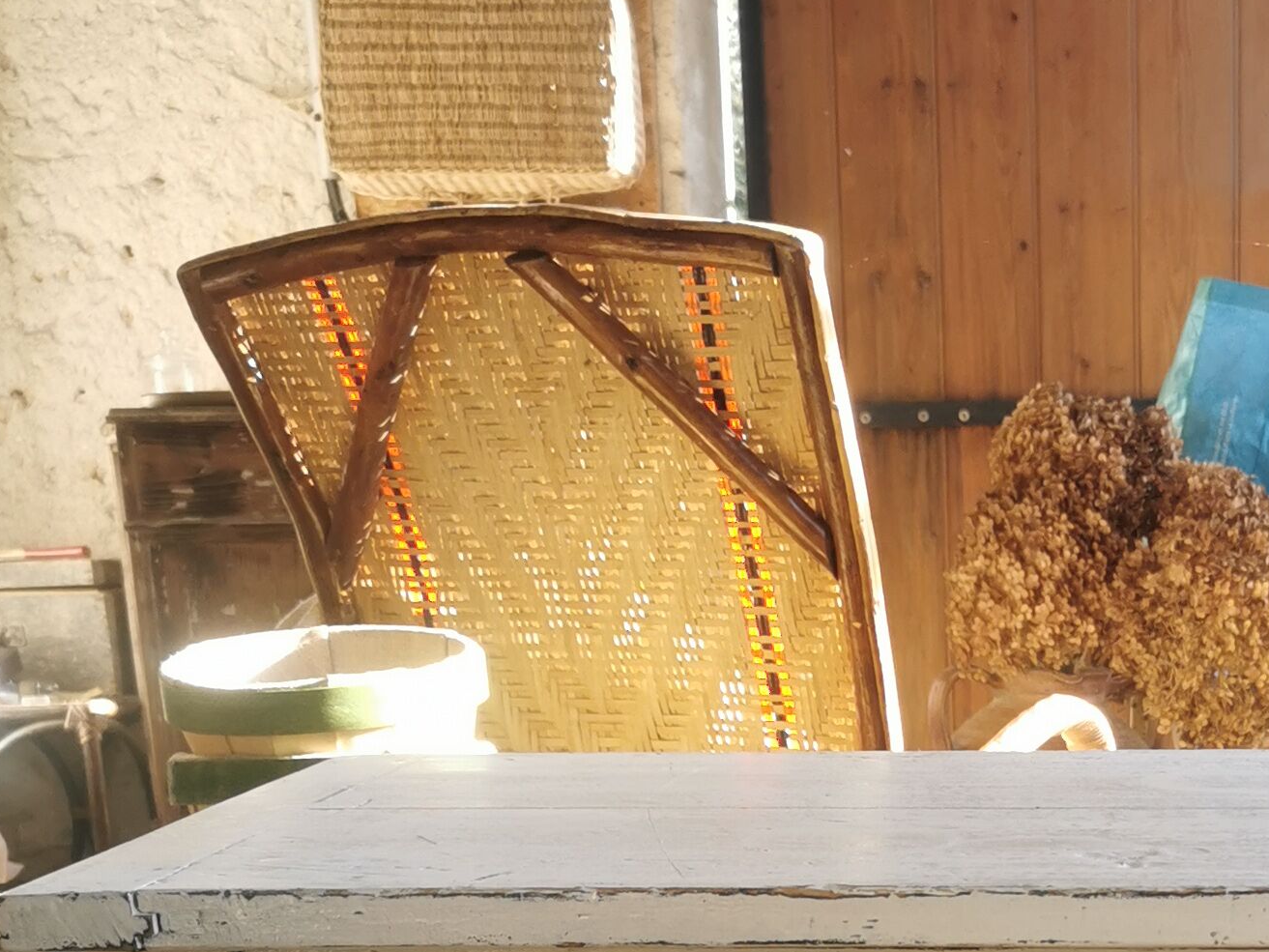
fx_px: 2750
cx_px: 1083
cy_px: 1229
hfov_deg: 25.4
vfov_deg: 18.3
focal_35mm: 75
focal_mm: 5.58
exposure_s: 1/105
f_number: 1.8
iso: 50
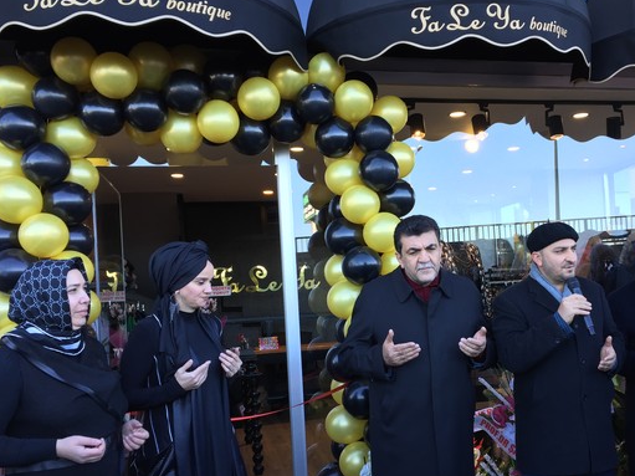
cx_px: 406
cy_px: 286
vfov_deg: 37.6
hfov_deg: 48.4
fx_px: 697
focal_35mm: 38
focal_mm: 4.15
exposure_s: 1/100
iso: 40
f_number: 2.2
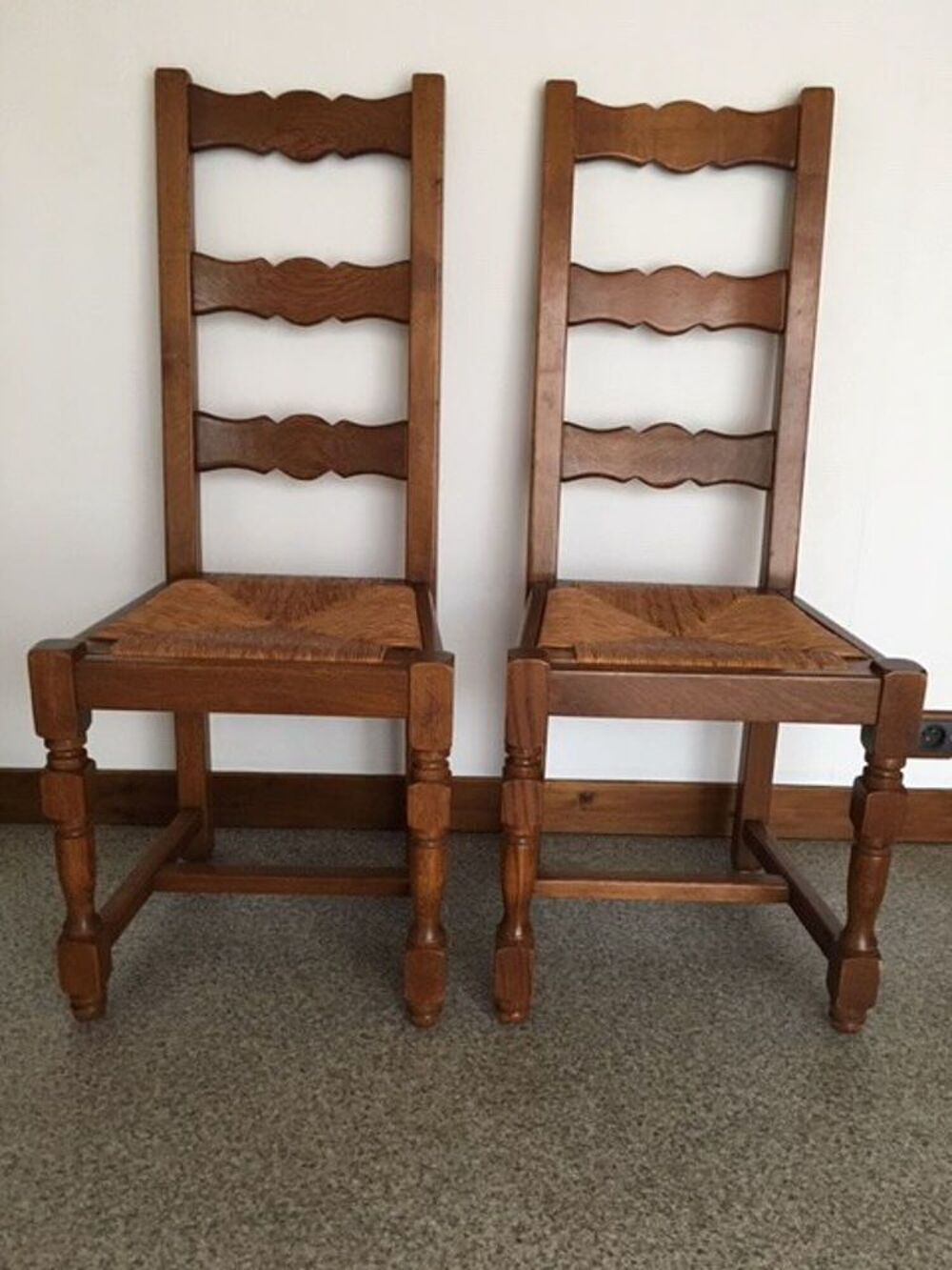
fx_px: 1063
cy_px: 635
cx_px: 476
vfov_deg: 61.7
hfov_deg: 48.2
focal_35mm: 29
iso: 160
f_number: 2.2
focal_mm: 4.15
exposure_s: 1/33
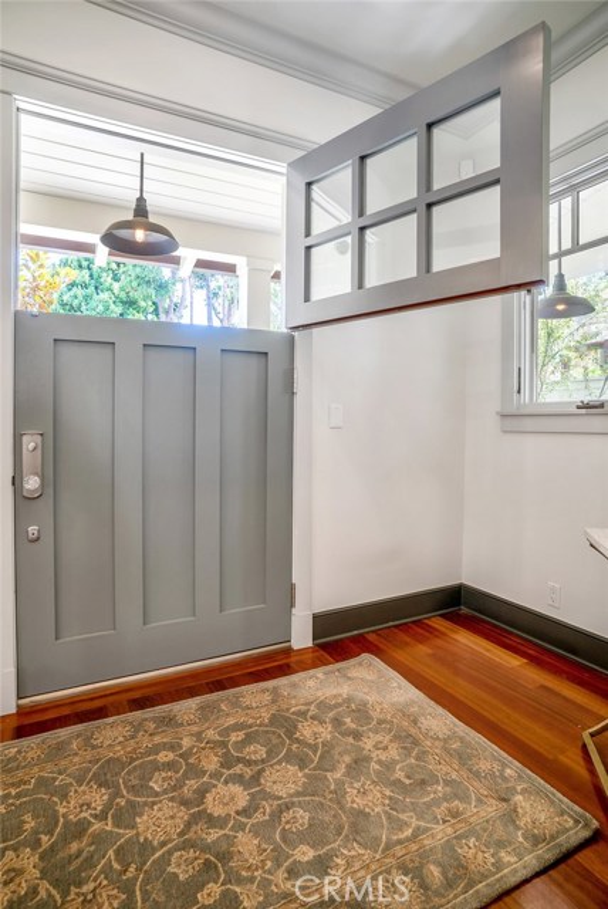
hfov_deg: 67.5
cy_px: 454
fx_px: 455
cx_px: 304
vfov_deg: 89.9
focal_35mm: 18
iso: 125
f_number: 8
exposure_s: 1/20
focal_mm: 18
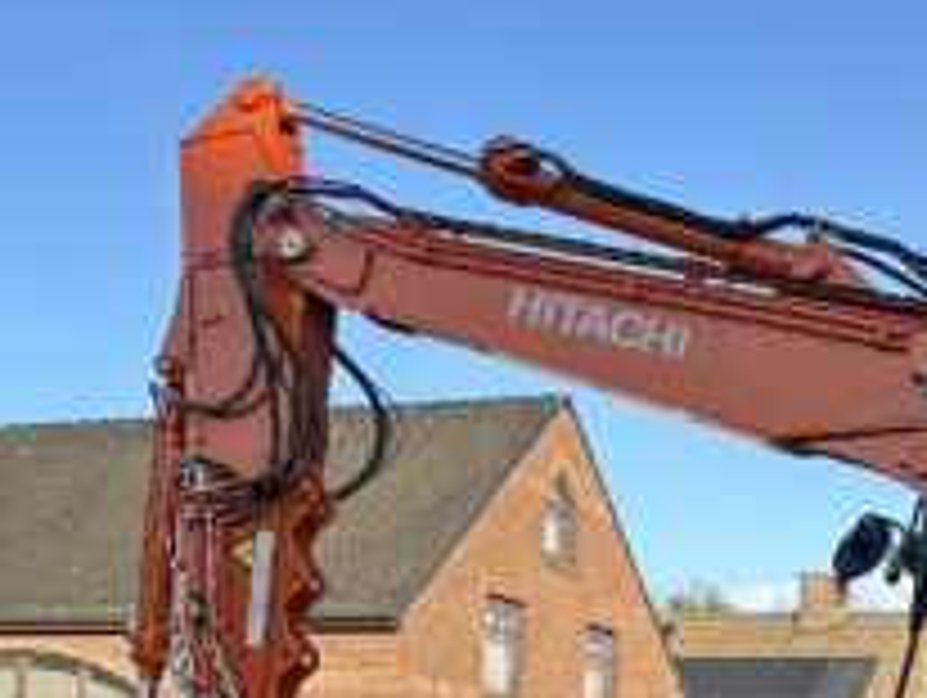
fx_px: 2252
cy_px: 1009
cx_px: 889
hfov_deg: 22.5
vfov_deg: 16.3
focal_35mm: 84
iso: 50
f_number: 1.5
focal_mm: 5.7
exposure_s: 1/1124
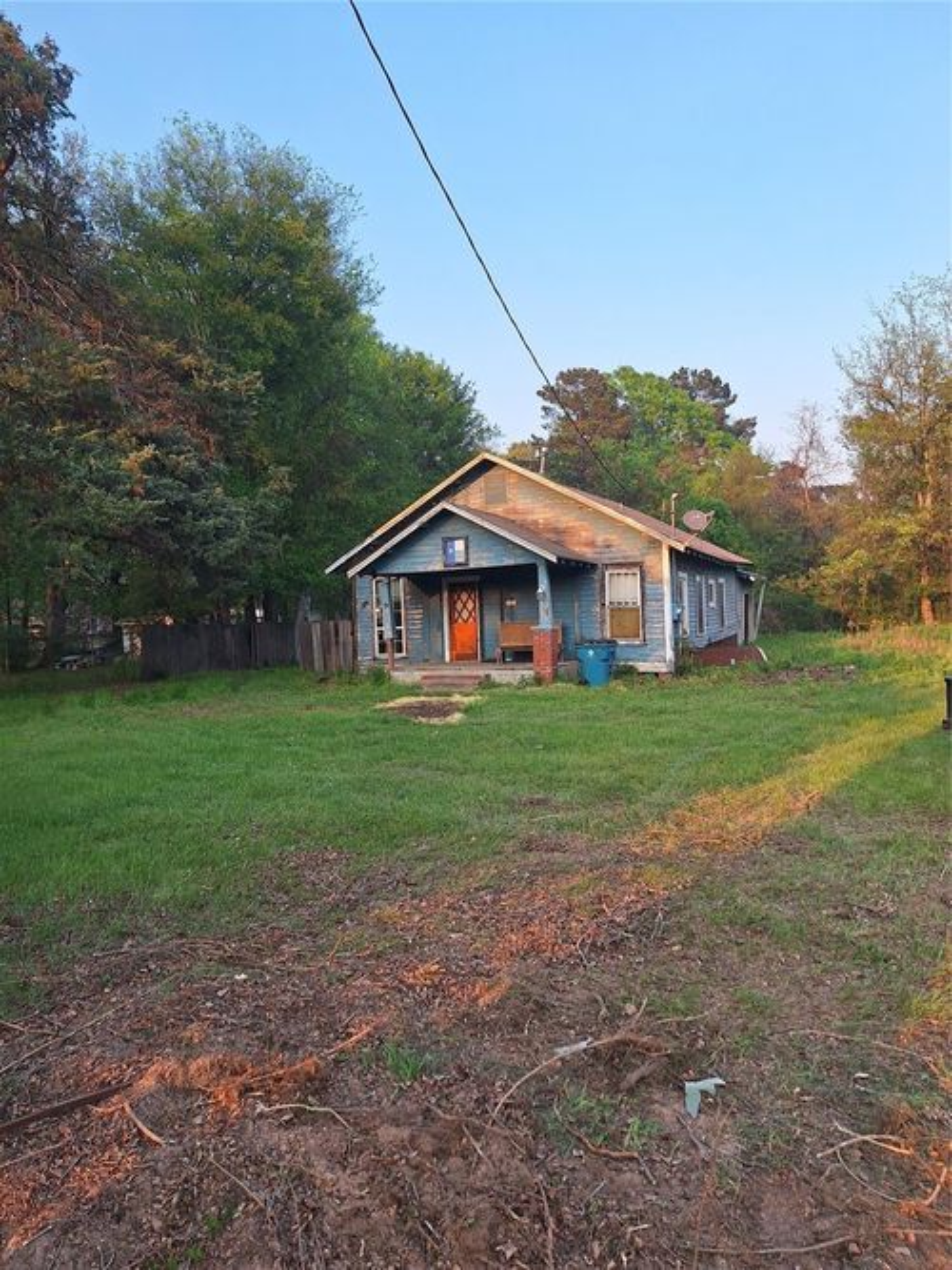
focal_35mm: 23
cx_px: 476
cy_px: 635
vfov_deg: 73.9
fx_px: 844
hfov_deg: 58.9
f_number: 1.8
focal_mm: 5.54
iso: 40
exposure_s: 1/675
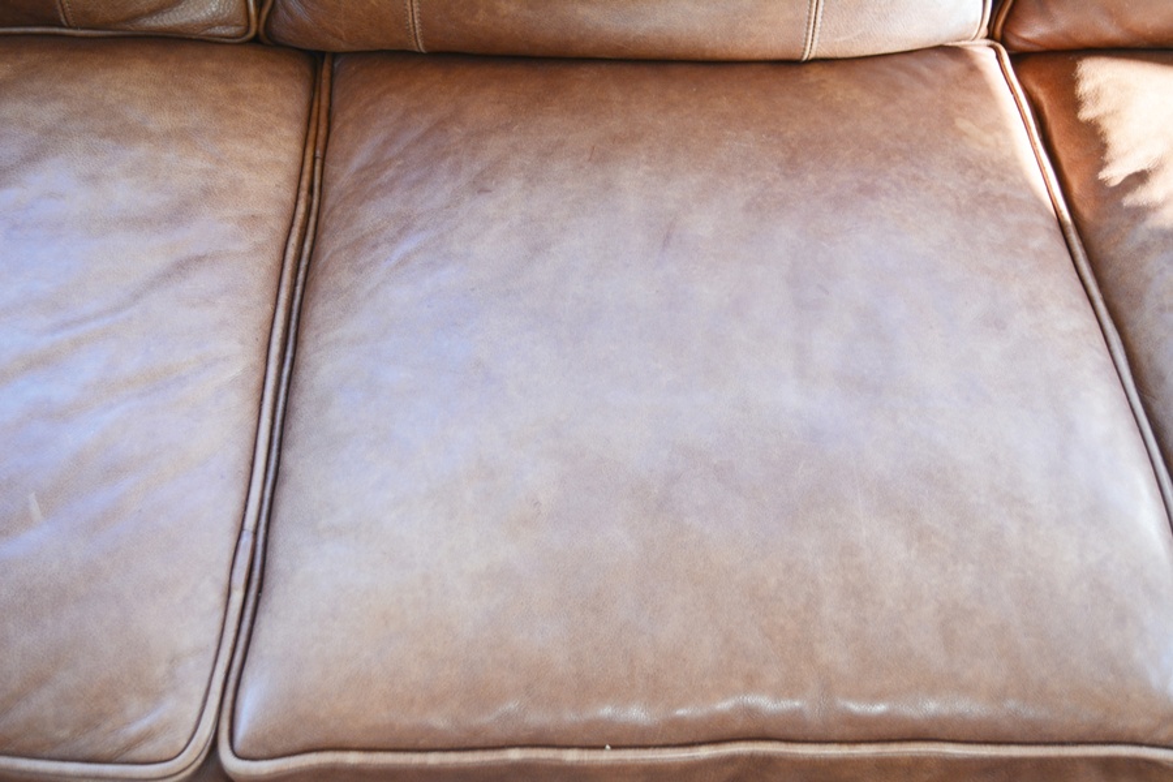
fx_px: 1368
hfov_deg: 46.4
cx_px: 586
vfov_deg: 31.9
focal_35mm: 42
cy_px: 391
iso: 560
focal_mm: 28
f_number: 4.5
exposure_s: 1/60
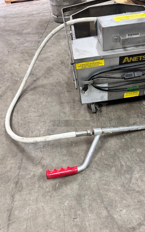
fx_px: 171
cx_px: 86
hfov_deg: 45.8
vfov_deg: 68.3
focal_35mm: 27
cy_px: 111
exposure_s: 1/60
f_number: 1.78
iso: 400
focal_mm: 6.86
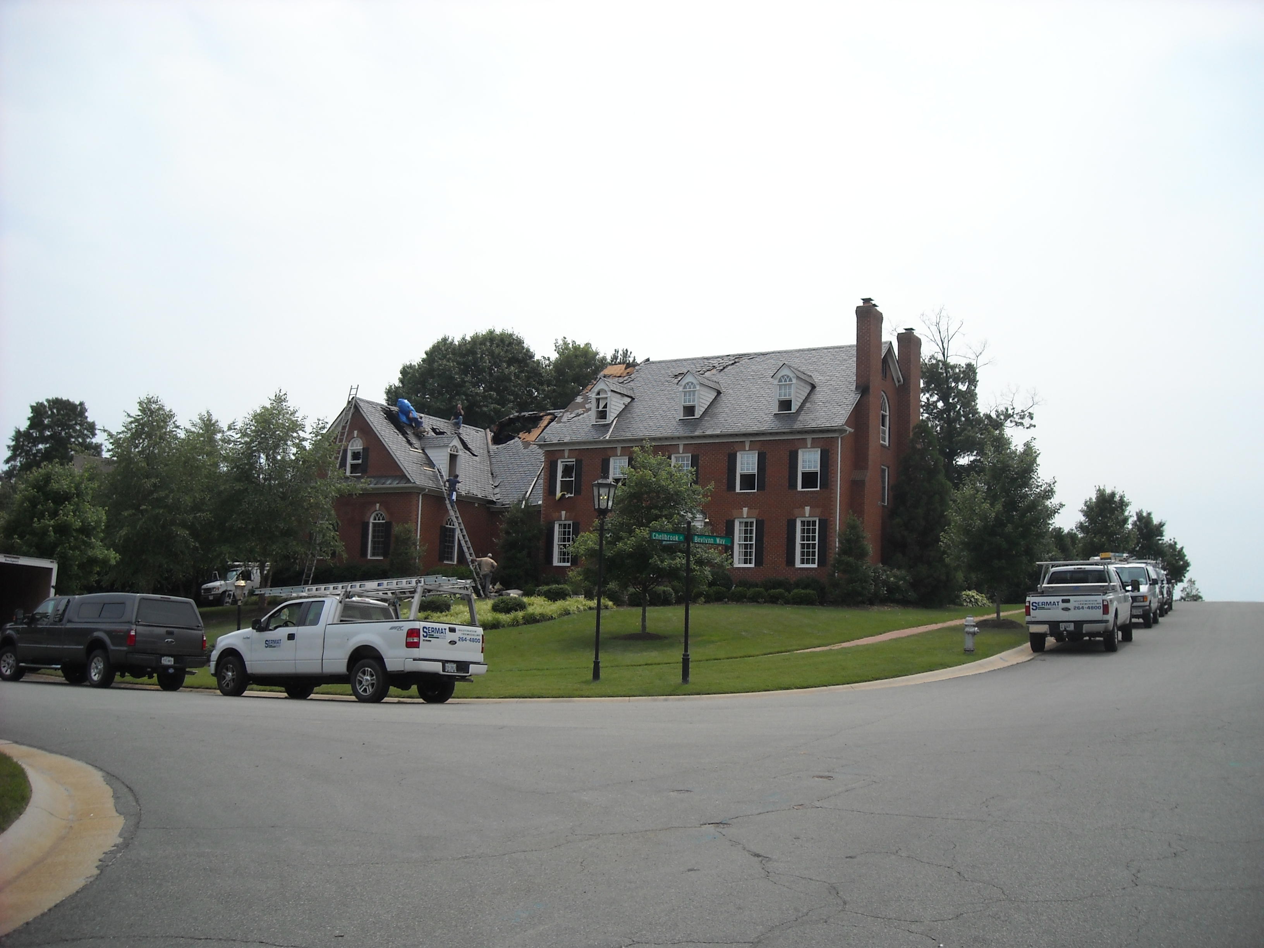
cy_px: 474
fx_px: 1278
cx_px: 632
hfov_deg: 52.6
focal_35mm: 35
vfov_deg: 40.7
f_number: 5.6
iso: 64
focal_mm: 5.7
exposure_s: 1/323
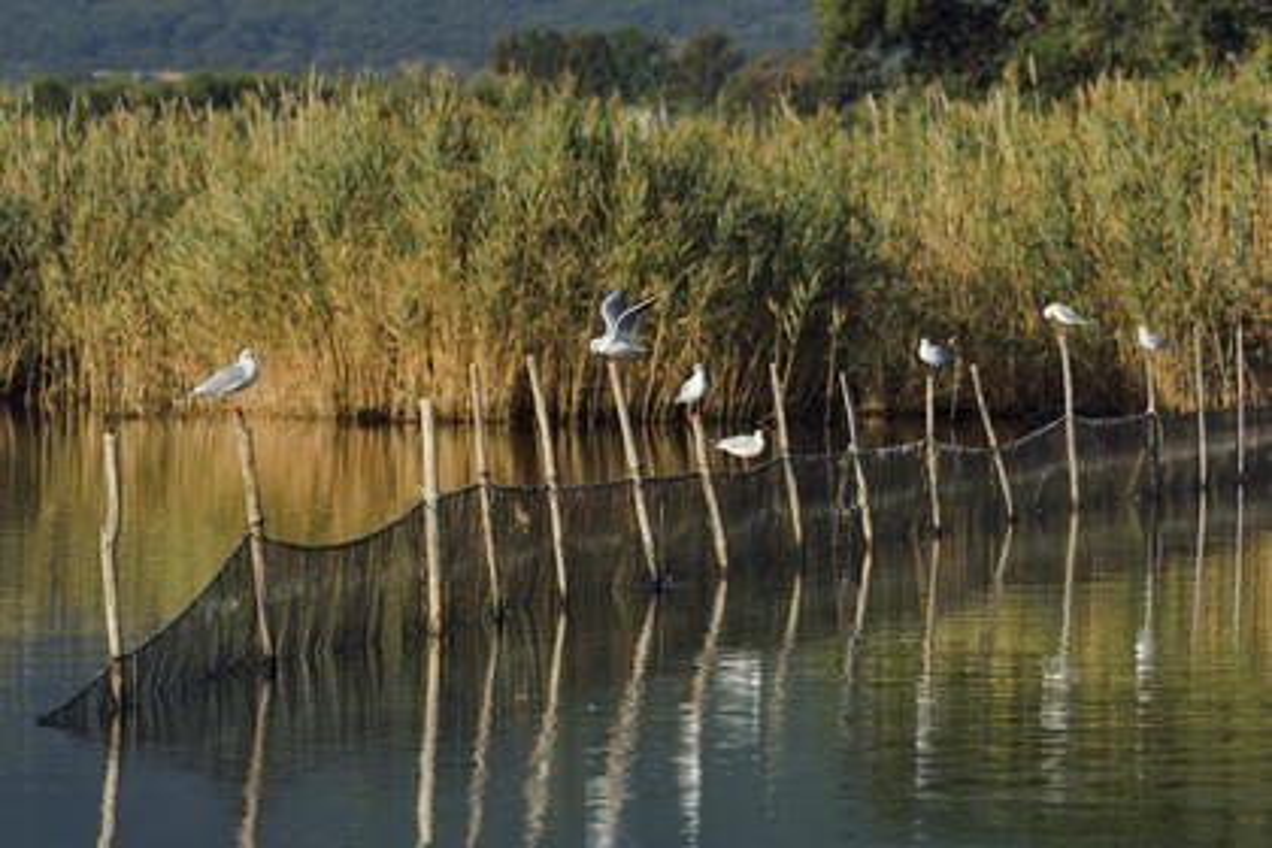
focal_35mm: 280
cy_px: 424
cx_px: 636
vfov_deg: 4.9
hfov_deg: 7.4
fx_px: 9893
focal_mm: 280
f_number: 11
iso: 400
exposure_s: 1/400
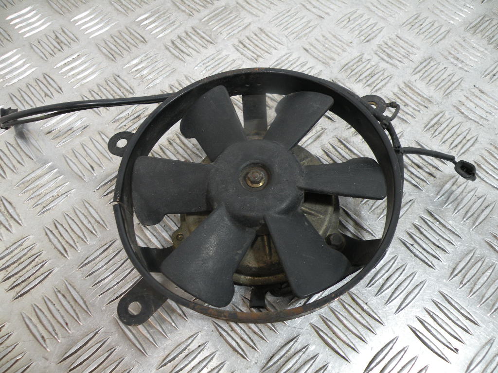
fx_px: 388
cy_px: 186
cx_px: 249
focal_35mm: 27
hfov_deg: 65.3
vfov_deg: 51.4
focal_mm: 4.7
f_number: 2.8
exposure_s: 1/79.6
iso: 117
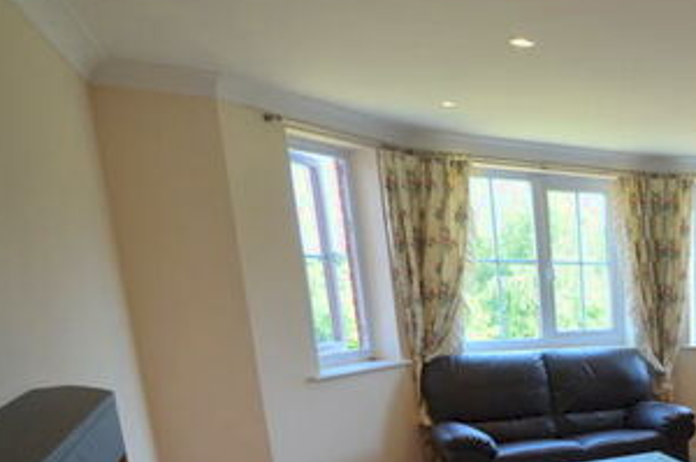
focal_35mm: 35
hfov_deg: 41.2
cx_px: 798
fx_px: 676
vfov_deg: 34.2
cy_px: 467
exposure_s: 1/100
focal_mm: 10
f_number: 5
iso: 400
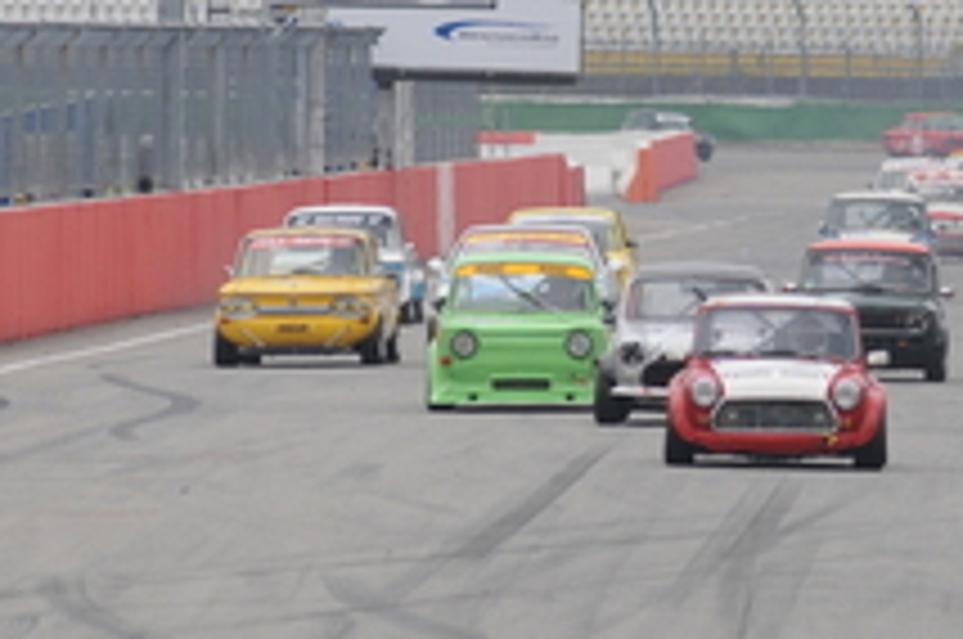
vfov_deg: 1.6
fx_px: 22463
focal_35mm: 841
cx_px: 990
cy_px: 277
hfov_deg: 2.5
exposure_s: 1/640
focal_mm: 200
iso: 200
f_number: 4
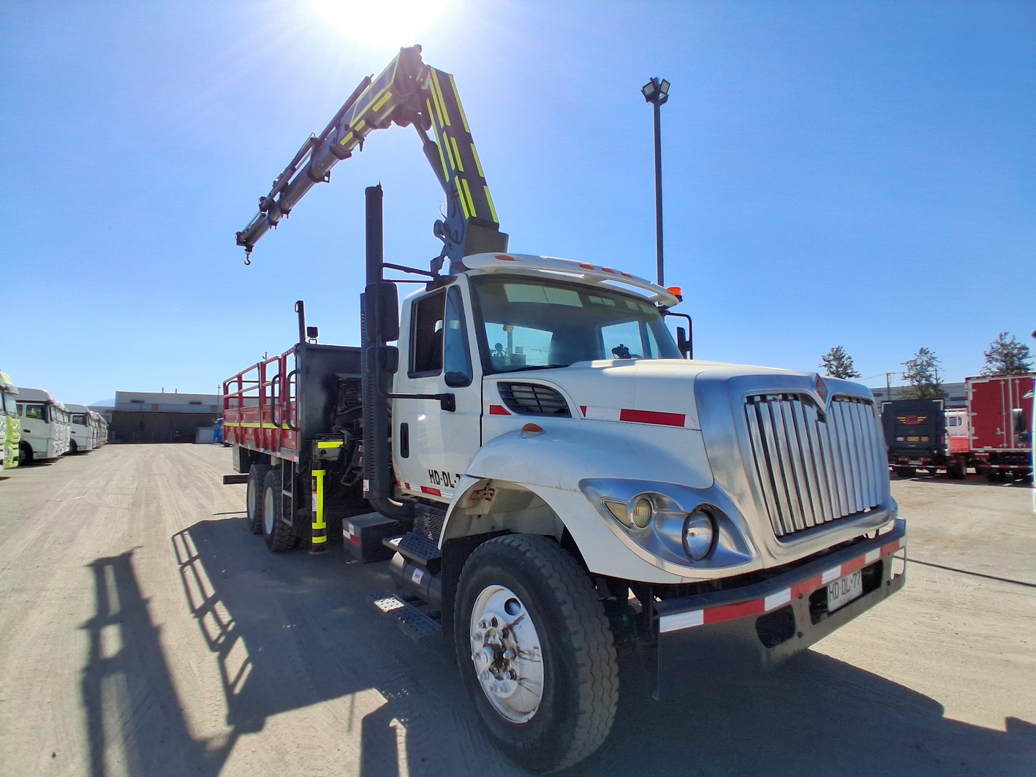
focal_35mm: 17
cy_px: 388
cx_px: 518
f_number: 2.2
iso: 50
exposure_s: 1/2353
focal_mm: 1.4
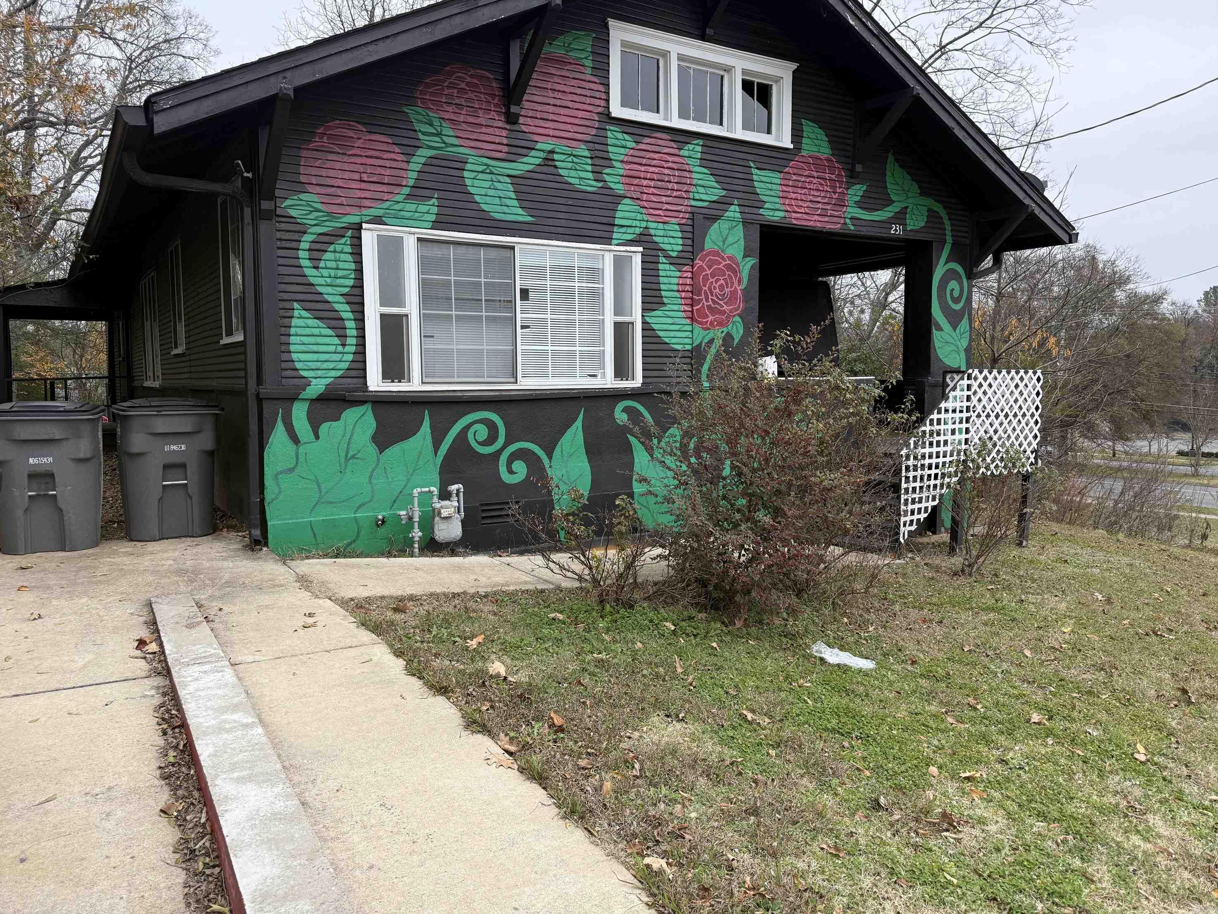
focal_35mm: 25
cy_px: 438
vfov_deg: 54.9
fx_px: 880
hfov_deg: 69.4
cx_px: 598
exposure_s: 1/979
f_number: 1.78
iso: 100
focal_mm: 6.76
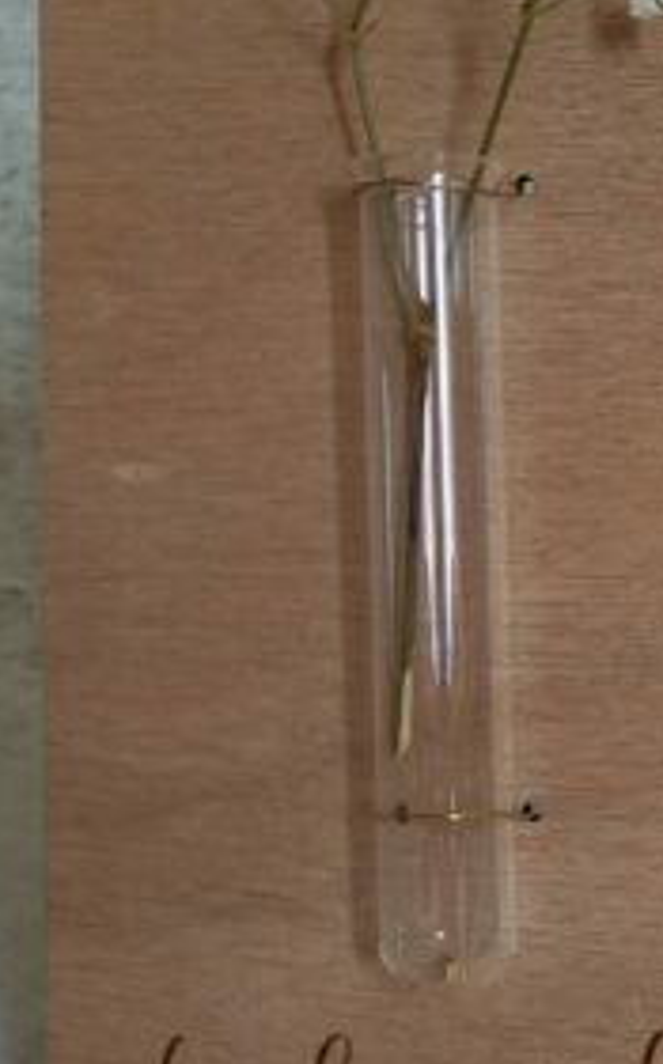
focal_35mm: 63
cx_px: 905
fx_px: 1826
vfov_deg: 32.5
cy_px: 524
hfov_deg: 18.8
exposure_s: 1/50
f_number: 1.8
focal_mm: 4.65
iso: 100
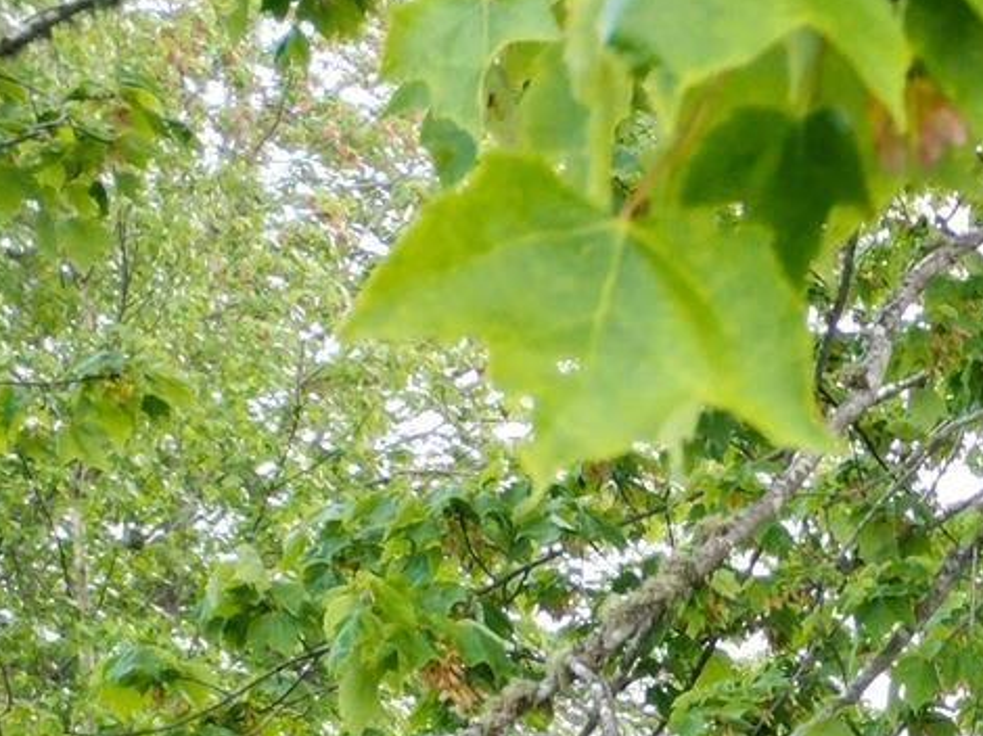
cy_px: 1401
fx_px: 2923
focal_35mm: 103
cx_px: 2062
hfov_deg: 14.9
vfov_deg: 12.8
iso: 200
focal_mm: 6.72
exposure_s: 1/400
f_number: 1.7
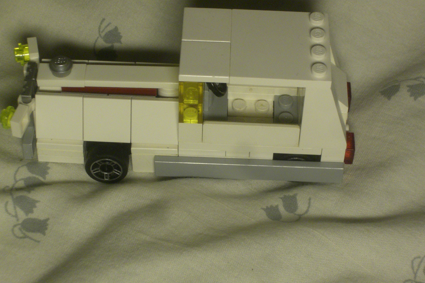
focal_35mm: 99
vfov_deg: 13.8
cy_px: 139
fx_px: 1169
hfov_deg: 20.6
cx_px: 212
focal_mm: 15.75
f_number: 4.9
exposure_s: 1/100
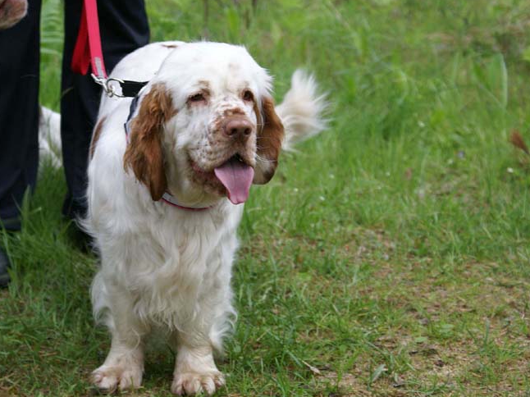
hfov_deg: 15.8
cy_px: 215
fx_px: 1913
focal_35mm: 125
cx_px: 231
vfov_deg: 11.8
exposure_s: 1/125
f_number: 5.6
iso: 200
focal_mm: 70
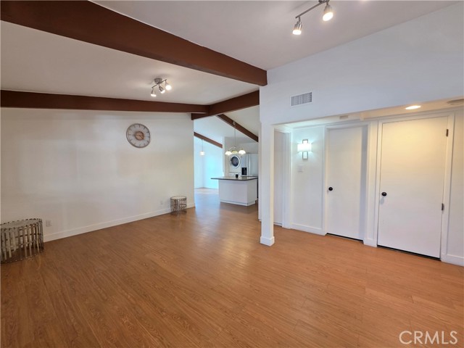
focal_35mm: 13
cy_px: 174
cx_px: 232
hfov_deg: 106.2
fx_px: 174
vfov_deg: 89.9
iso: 160
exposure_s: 1/60
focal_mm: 2.2
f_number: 1.9
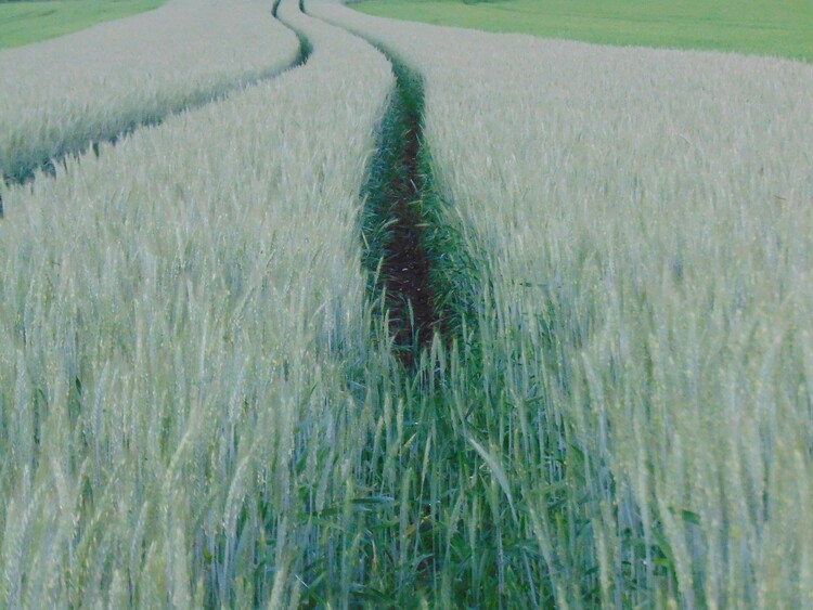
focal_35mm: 164
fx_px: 3853
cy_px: 305
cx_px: 406
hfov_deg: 12.0
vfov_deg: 9.1
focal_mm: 29.5
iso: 800
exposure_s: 1/250
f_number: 10.4
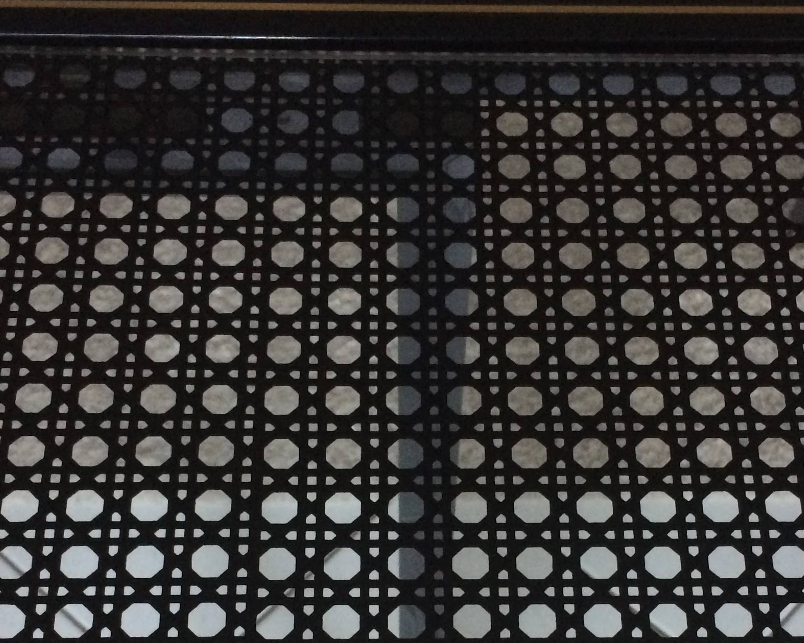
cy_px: 604
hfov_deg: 31.4
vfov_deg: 24.5
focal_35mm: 60
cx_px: 456
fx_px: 1428
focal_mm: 4.15
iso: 250
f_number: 2.2
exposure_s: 1/15
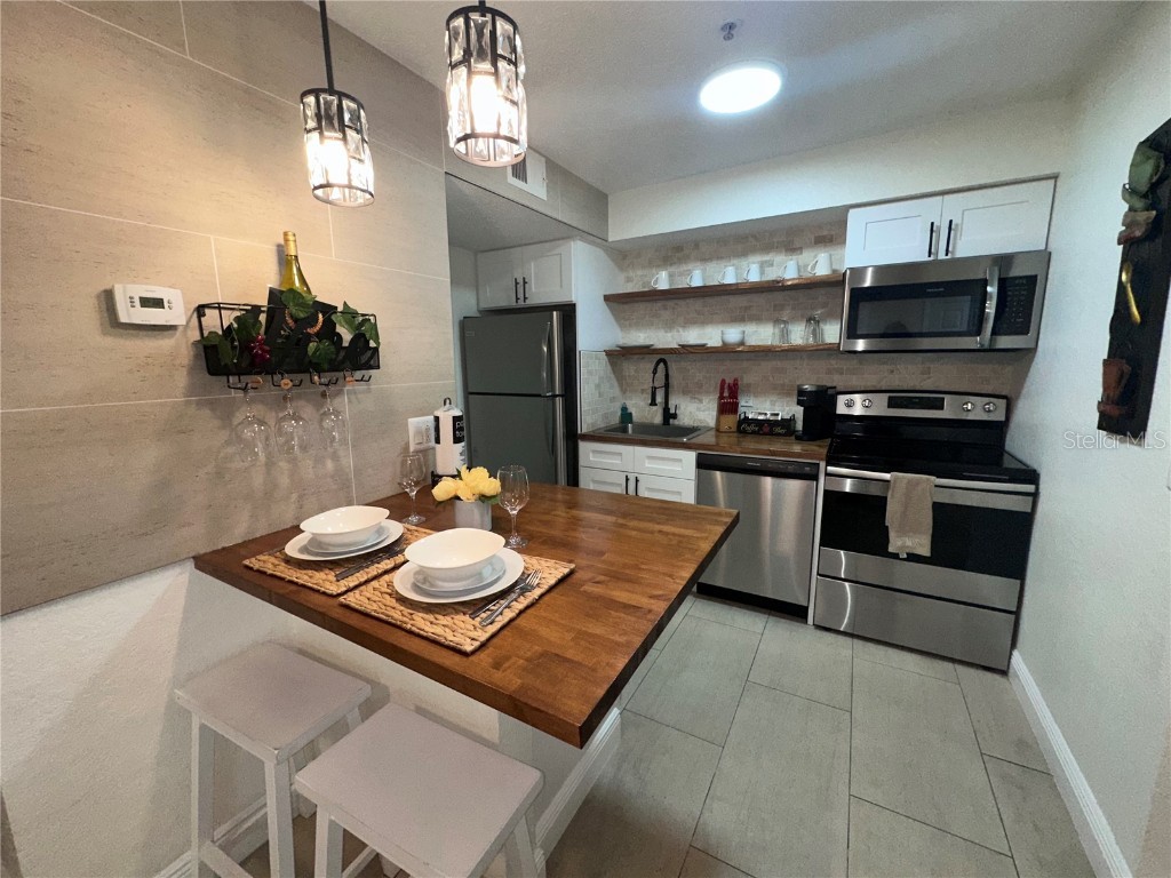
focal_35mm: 14
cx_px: 586
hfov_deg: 102.1
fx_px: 474
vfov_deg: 85.7
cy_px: 439
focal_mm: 2.22
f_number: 2.2
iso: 100
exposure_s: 1/120
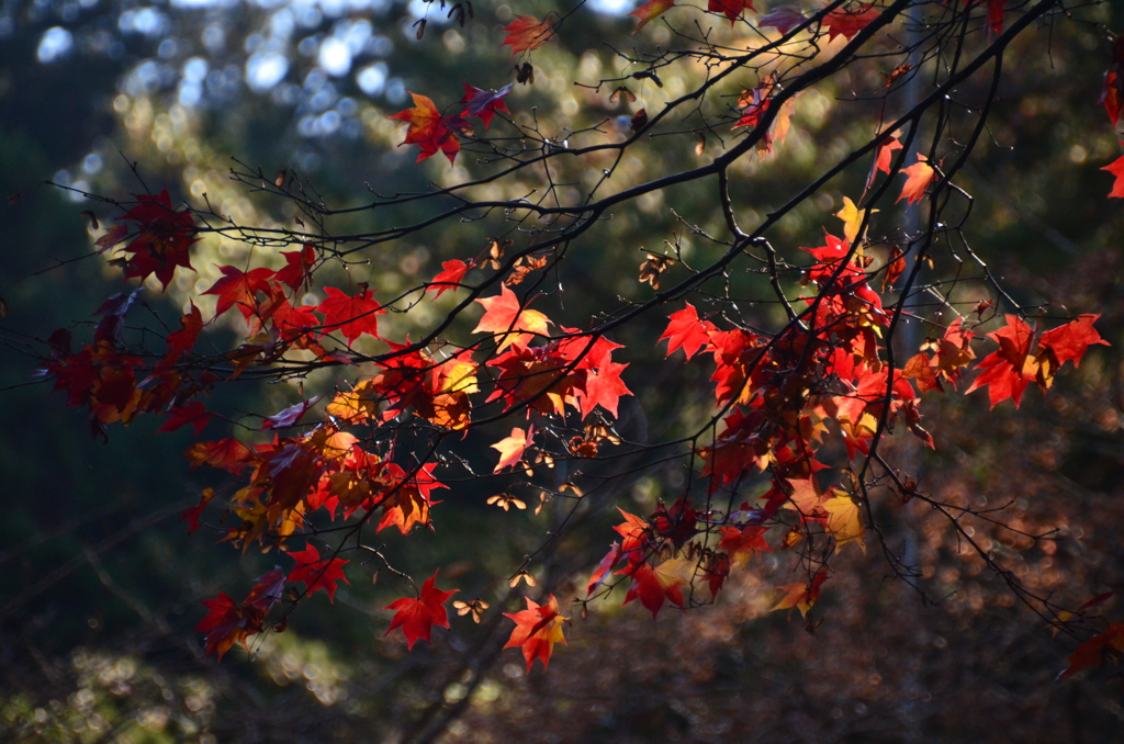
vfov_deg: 3.4
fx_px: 12617
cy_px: 372
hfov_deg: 5.1
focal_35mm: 405
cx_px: 562
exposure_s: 1/1600
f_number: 6.3
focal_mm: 270
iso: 1600
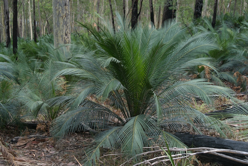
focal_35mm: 52
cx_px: 124
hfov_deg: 37.8
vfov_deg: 25.8
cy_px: 83
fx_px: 362
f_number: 5.6
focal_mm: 35
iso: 320
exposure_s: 1/40
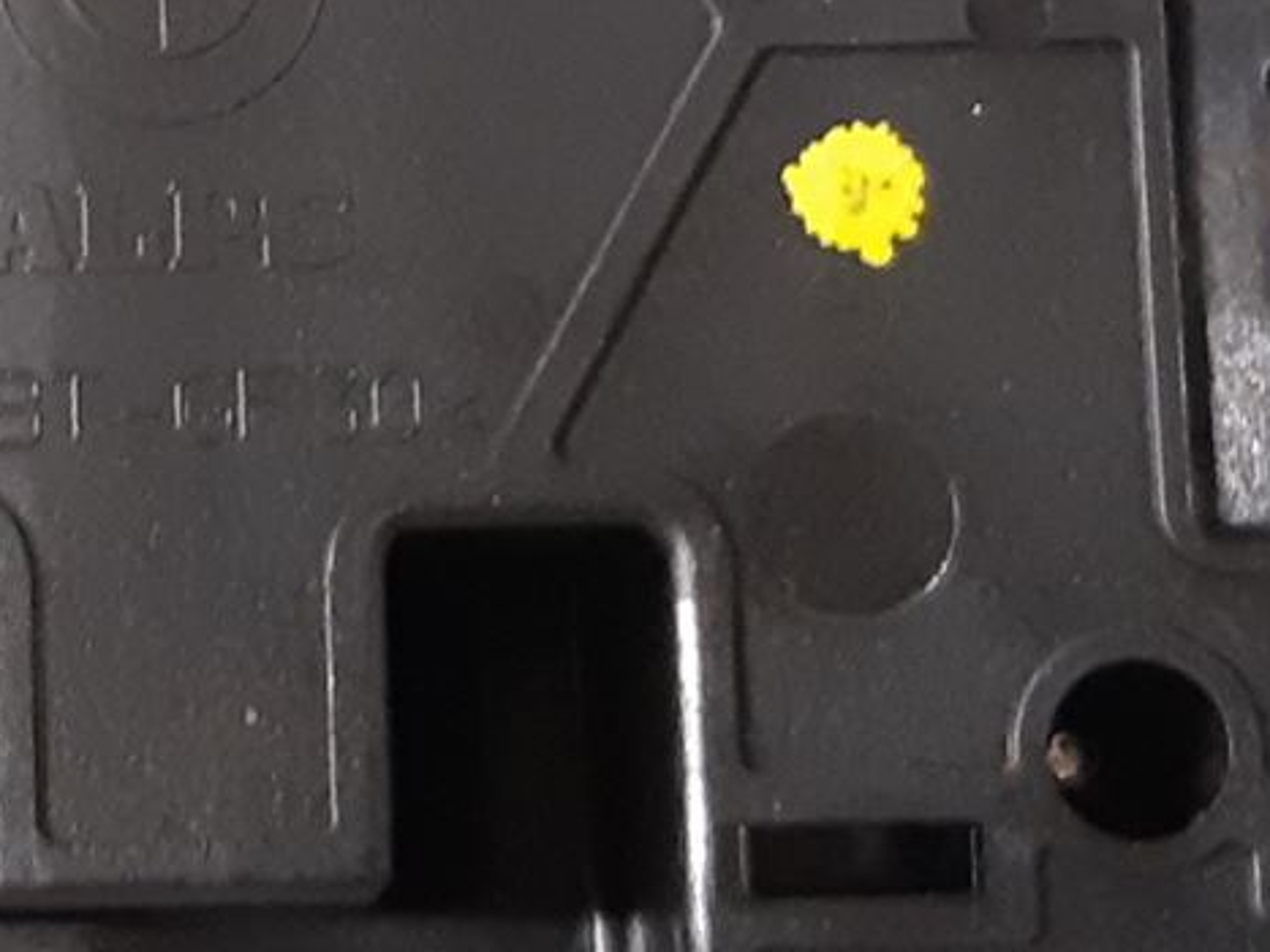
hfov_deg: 16.8
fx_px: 4181
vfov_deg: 12.9
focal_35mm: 114
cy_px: 103
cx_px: -54
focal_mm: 3.93
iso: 320
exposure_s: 1/25
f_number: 1.7
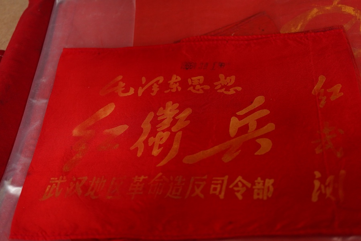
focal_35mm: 45
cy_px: 120
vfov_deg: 29.9
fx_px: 451
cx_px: 180
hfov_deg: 43.6
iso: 1250
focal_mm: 30
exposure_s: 1/125
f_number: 3.5
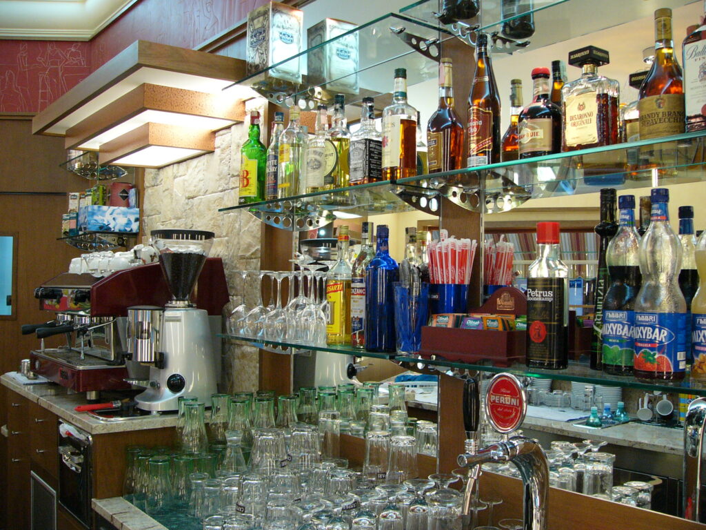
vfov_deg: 39.7
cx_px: 353
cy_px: 265
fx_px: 734
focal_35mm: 36
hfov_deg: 51.4
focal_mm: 6
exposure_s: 1/60
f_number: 2.8
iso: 200
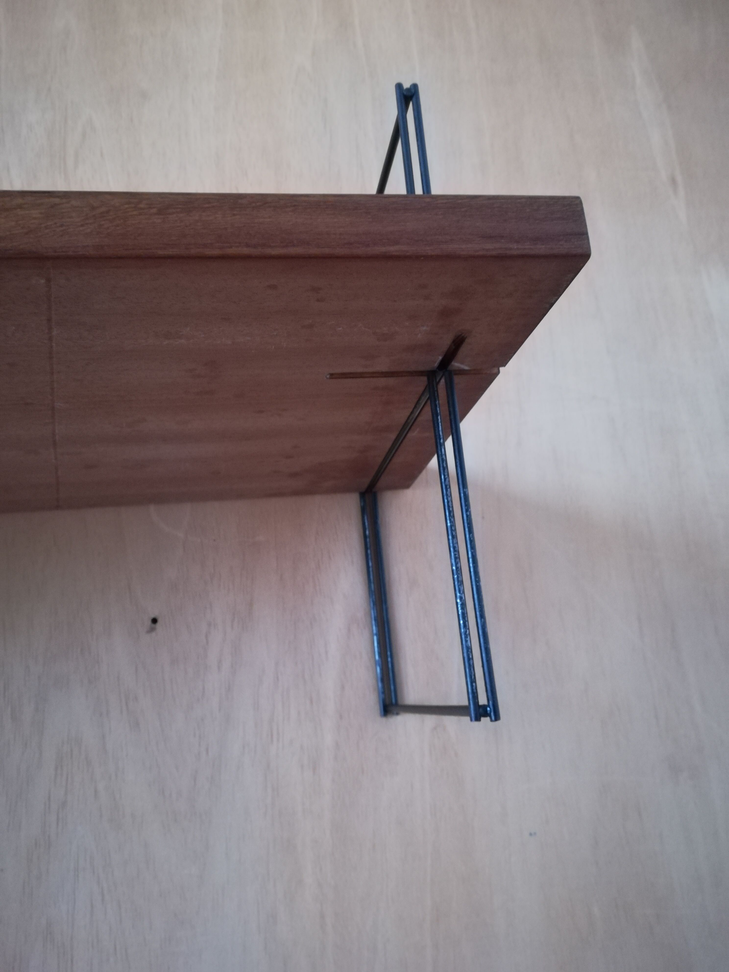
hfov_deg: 53.1
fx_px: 730
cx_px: 364
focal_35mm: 26
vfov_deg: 67.3
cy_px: 486
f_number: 2.2
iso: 1000
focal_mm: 3.83
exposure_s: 1/14.3
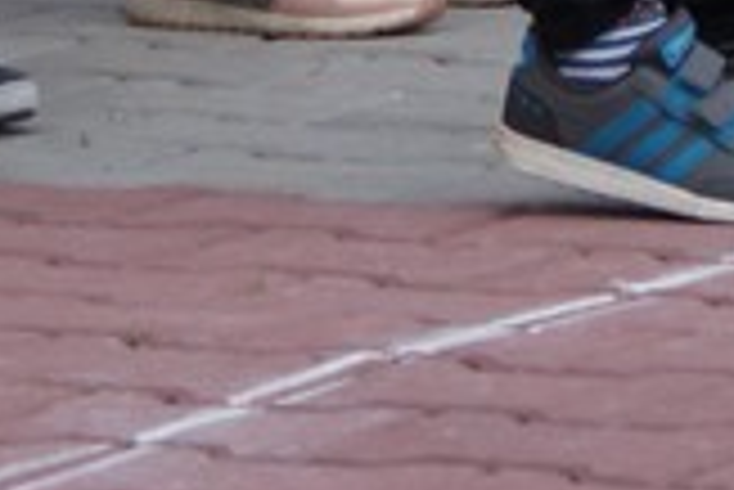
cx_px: 648
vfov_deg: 2.1
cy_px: -856
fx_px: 13121
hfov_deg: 3.2
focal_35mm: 643
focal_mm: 70
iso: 100
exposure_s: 1/160
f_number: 6.3
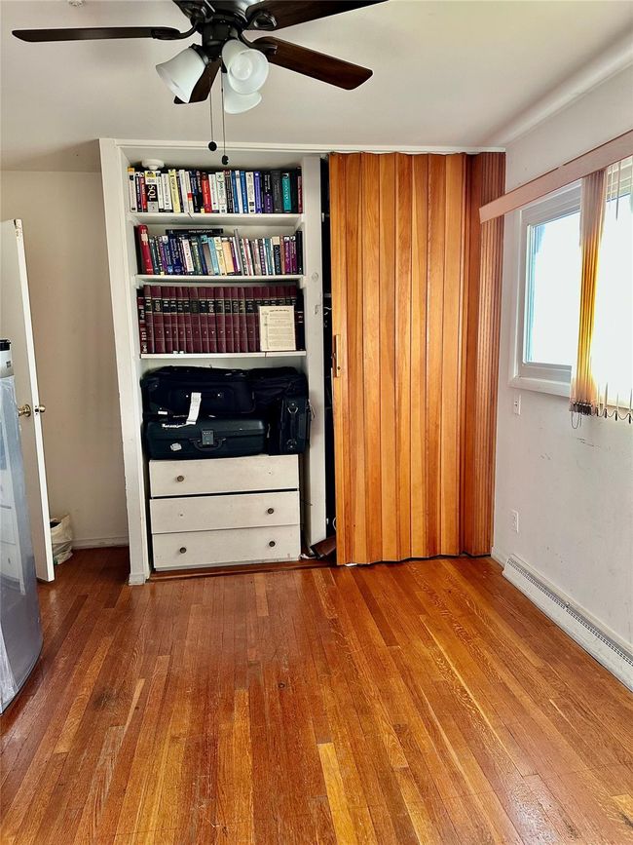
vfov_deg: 71.6
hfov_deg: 56.8
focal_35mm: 24
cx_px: 316
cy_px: 422
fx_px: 585
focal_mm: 6.86
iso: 250
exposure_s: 1/60
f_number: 1.78
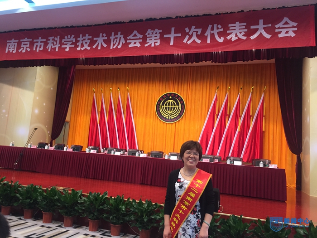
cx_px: 158
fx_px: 266
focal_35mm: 29
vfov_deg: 48.2
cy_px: 119
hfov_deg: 61.7
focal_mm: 4.15
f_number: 2.2
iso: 160
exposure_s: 1/33
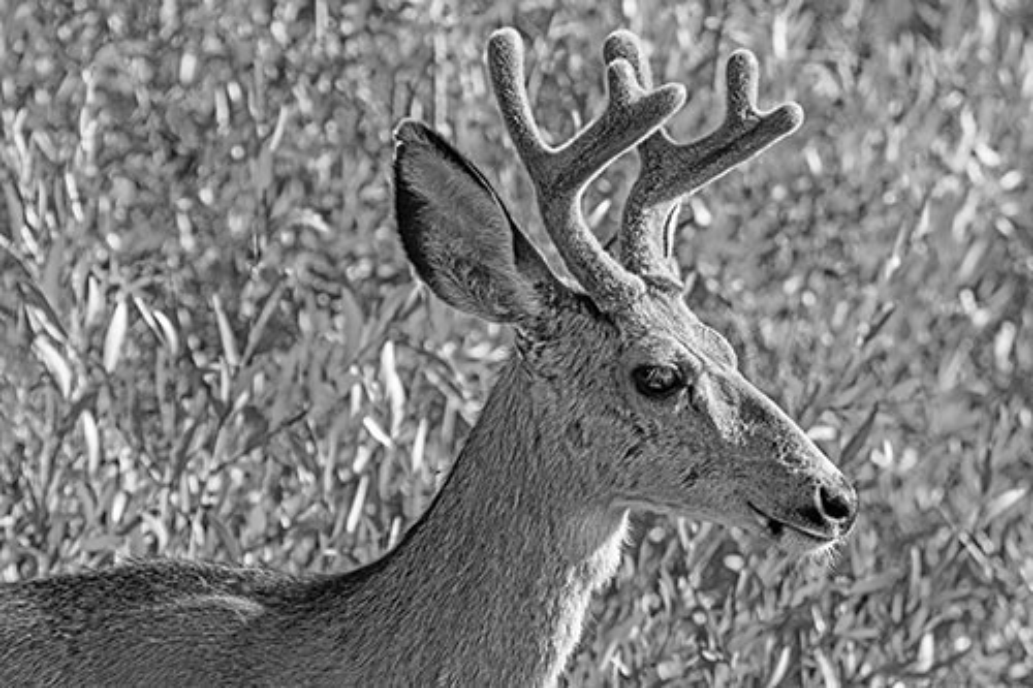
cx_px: 516
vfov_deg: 3.5
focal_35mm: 390
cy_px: 344
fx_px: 11187
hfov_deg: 5.3
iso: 2800
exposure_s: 1/1600
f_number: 11
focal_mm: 390
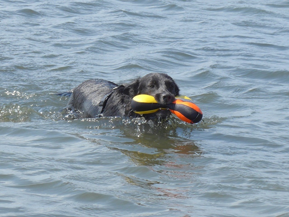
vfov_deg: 3.7
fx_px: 3339
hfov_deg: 5.0
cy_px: 108
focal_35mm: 400
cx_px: 144
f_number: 5.9
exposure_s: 1/500
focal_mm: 42.8
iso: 200
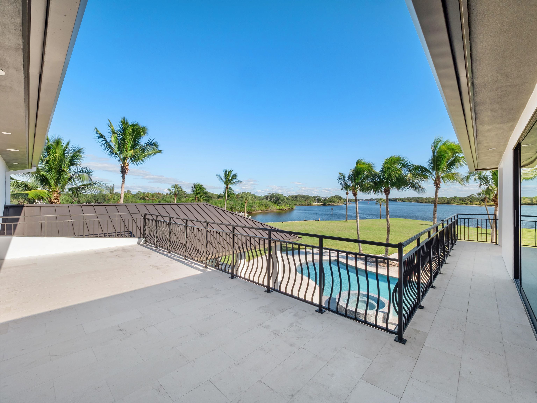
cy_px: 202
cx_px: 268
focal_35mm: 14
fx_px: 217
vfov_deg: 85.7
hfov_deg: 102.1
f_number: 7.1
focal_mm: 7
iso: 200
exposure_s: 1/200
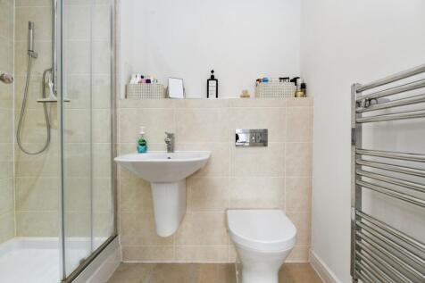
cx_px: 212
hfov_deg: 90.0
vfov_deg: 67.3
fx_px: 212
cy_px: 142
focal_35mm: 18
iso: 800
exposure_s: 1/60
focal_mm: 18
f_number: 7.1
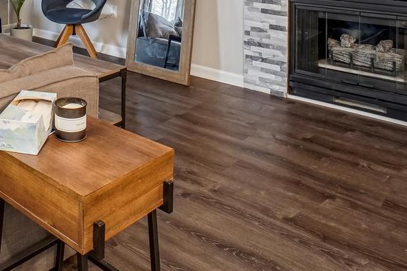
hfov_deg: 45.2
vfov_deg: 29.7
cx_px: 48
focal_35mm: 39
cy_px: -45
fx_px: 443
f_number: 8
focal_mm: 11
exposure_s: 1/4
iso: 500
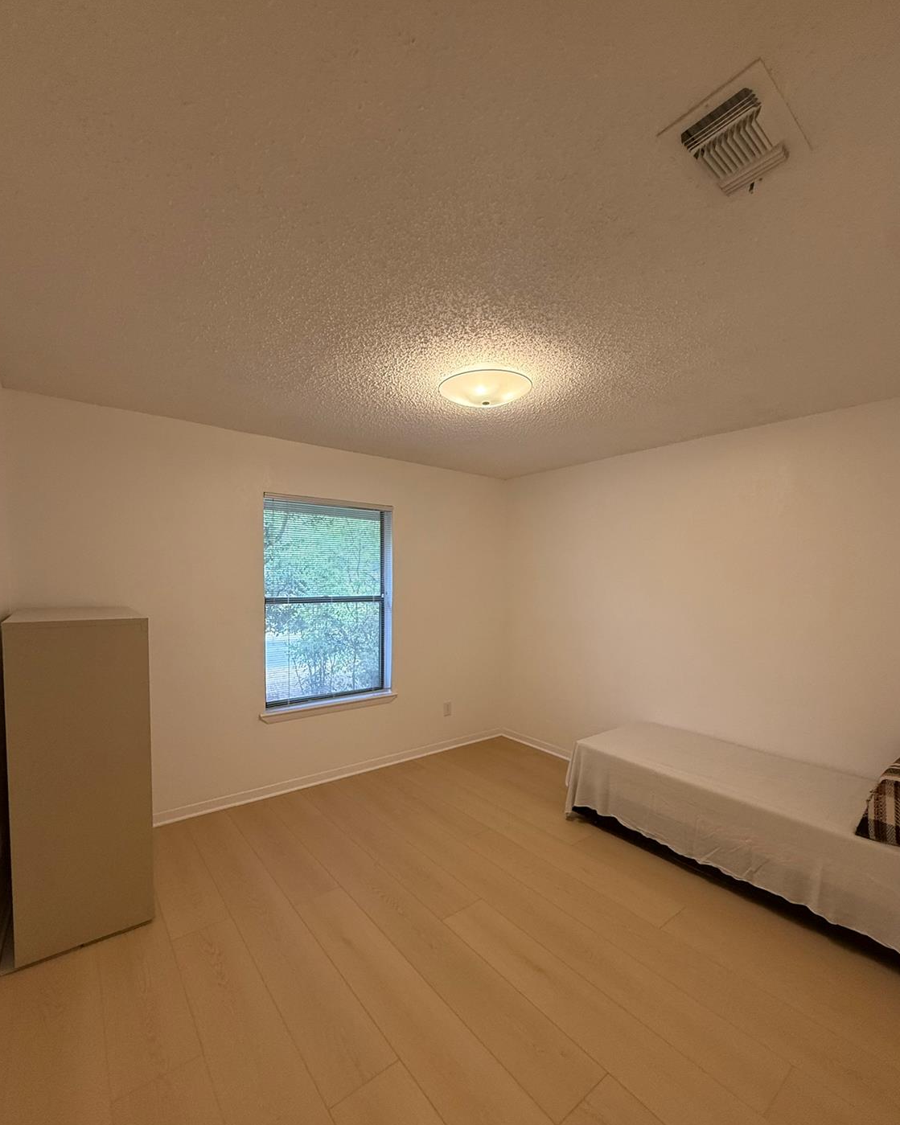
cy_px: 608
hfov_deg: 84.0
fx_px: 499
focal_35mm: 15
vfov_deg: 96.6
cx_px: 456
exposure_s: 1/120
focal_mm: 2.22
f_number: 2.2
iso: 250
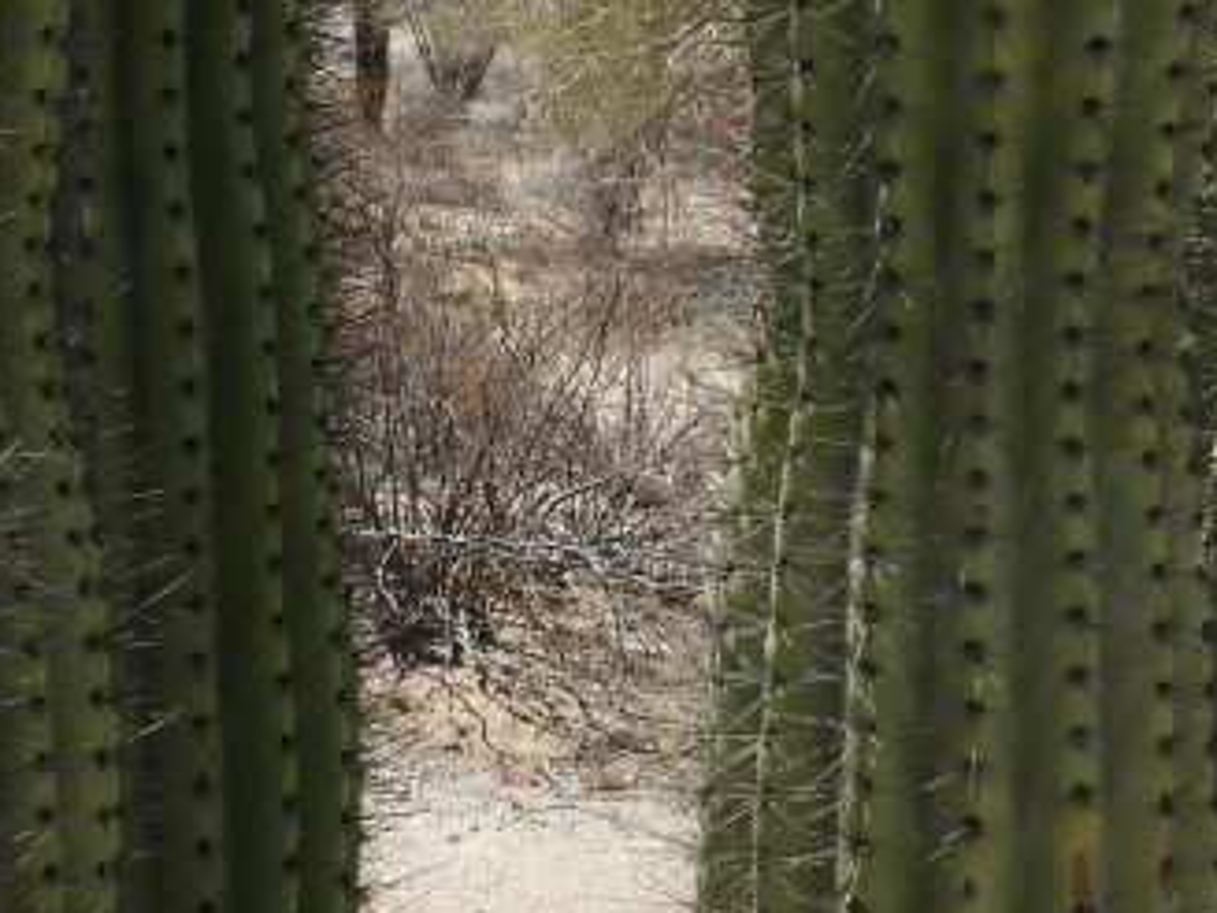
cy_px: -193
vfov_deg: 10.1
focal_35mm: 145
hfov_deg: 13.6
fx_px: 5098
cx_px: 341
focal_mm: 5.9
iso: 100
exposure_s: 1/1000
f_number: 3.6
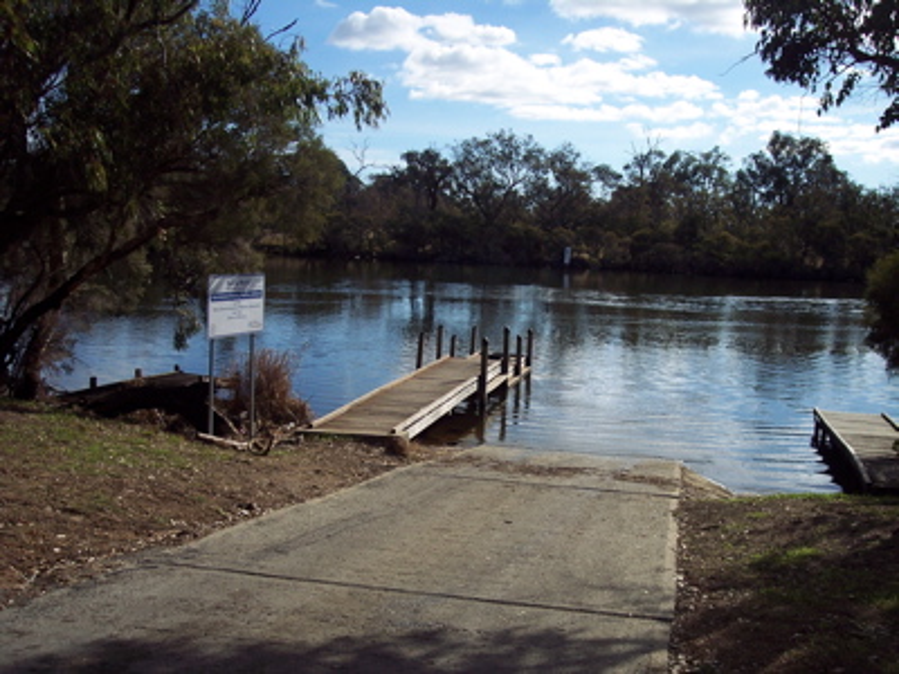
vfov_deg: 36.8
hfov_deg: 47.9
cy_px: 337
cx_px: 450
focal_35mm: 39
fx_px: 1013
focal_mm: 8
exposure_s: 1/1000
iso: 100
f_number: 4
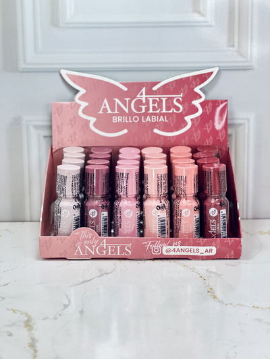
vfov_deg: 25.3
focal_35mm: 77
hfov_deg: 19.1
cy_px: 180
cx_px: 135
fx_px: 800
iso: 125
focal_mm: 9
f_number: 2.8
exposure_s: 1/100
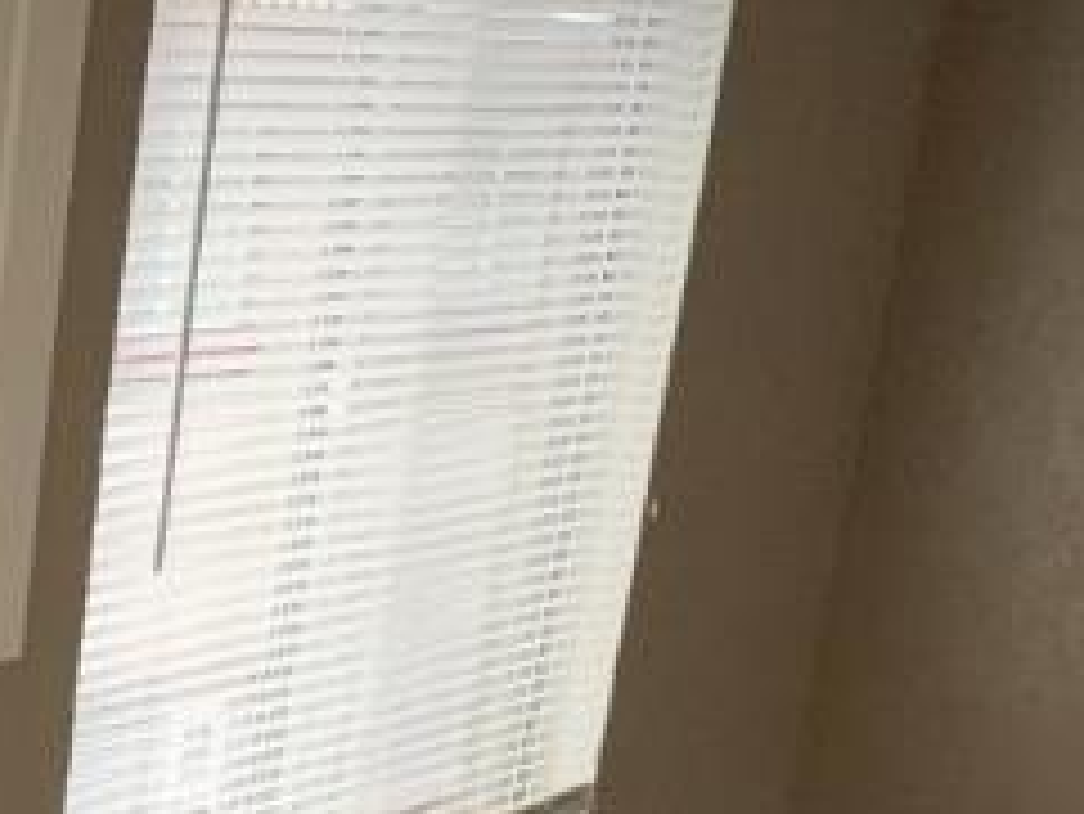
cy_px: 1225
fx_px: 2726
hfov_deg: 18.1
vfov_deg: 15.6
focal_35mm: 87
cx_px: -832
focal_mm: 2.22
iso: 50
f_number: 2.2
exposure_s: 1/128
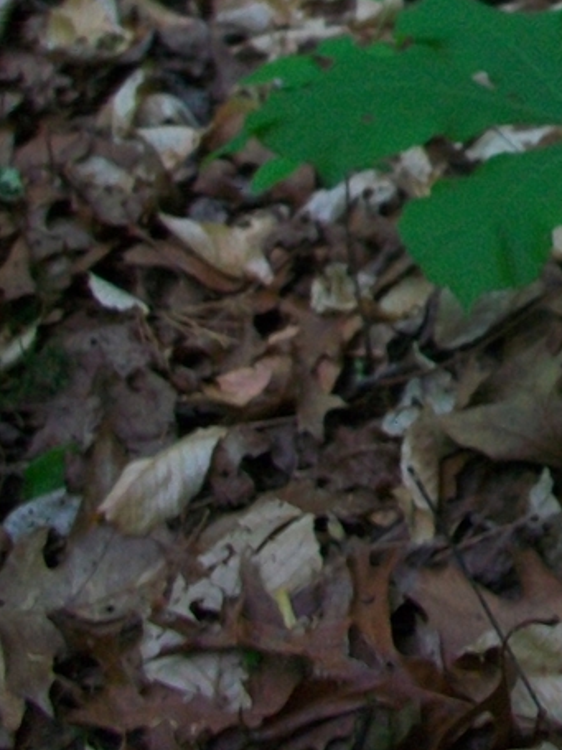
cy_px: -63
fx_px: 1559
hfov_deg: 19.7
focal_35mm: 72
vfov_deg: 25.2
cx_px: 593
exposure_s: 1/8
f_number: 2.8
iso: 160
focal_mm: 5.7
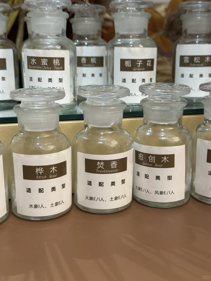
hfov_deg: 30.3
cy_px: 140
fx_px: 390
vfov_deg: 39.7
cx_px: 106
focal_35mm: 48
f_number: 1.78
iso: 125
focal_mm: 6.86
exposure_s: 1/60
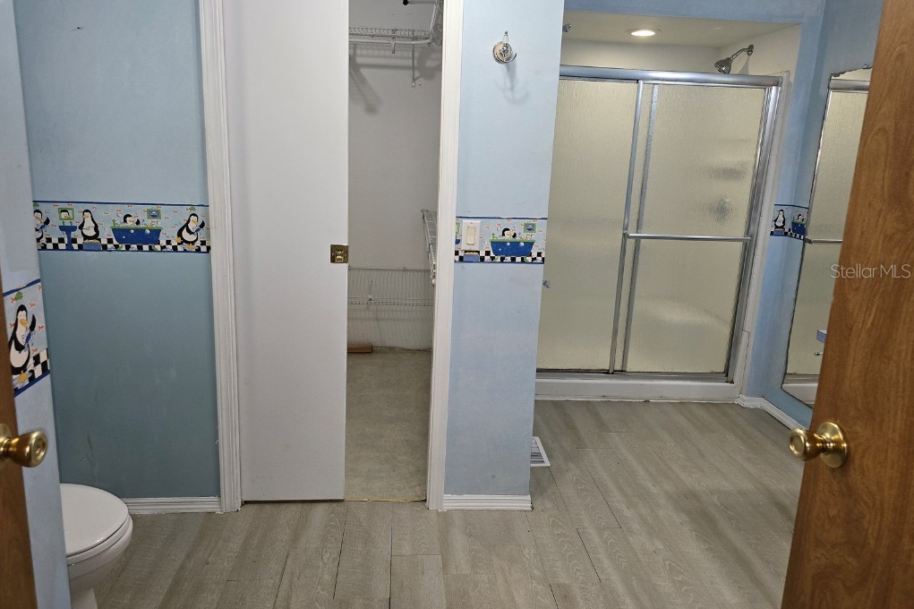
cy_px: 270
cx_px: 457
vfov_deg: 53.0
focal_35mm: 24
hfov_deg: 73.8
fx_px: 609
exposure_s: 1/60
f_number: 1.7
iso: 64
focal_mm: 6.3
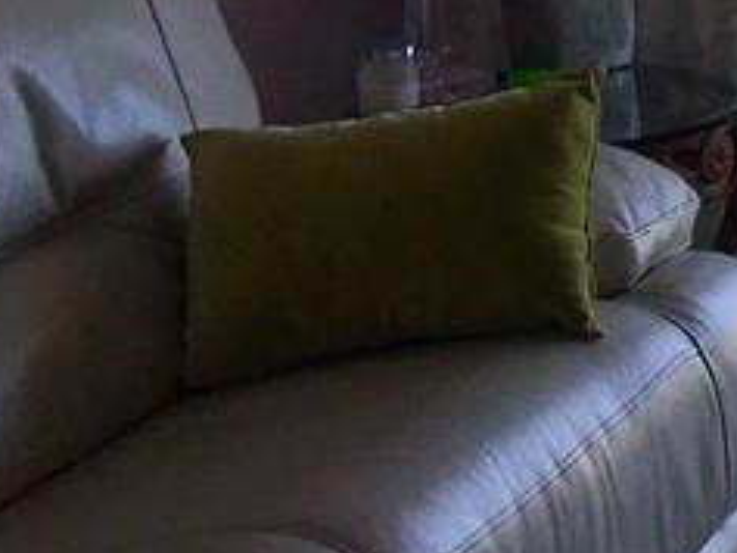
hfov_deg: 13.7
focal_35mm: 121
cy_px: -329
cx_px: 1496
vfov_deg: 11.6
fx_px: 2577
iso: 20
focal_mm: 3.99
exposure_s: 1/445
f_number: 1.8
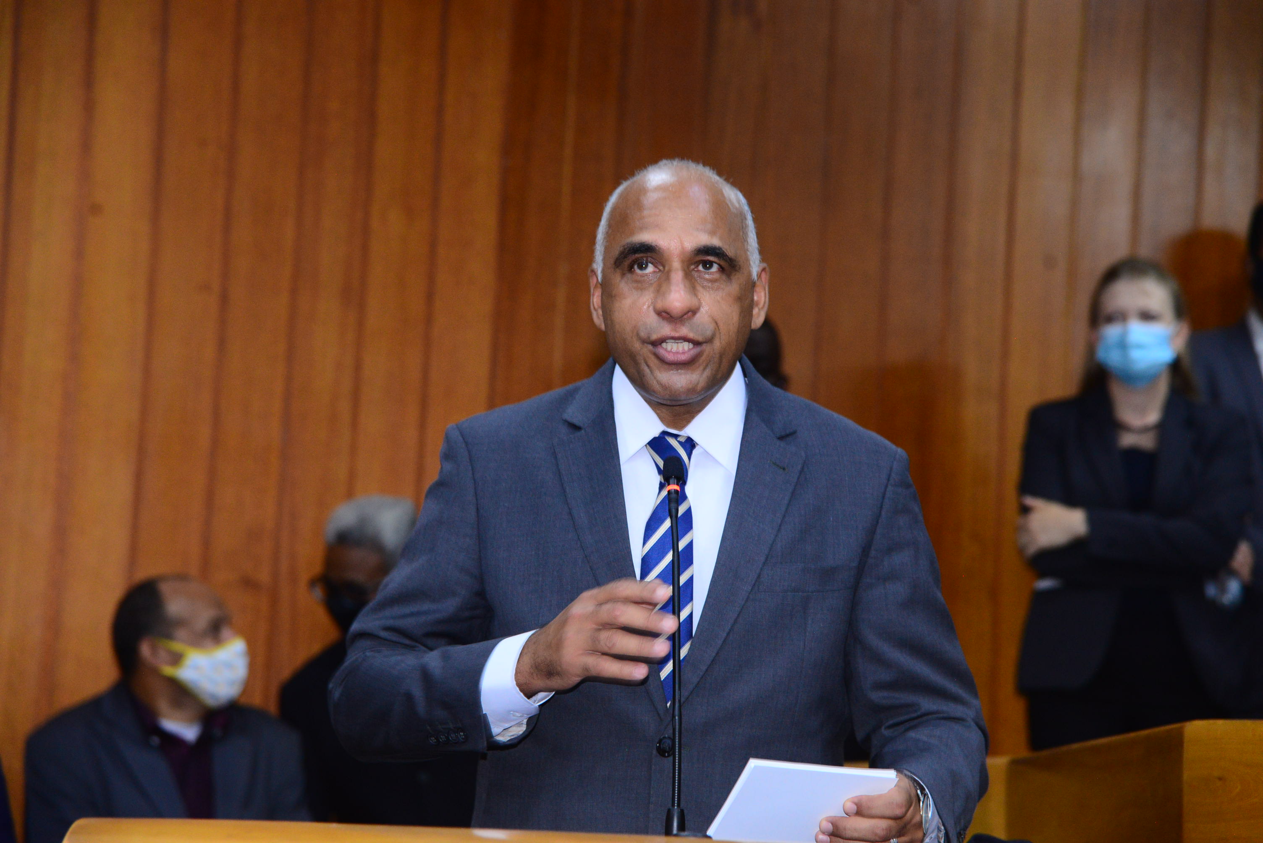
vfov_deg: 11.4
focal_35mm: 120
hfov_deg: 17.1
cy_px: 422
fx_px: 4211
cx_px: 632
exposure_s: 1/60
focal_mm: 120
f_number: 5
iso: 2000
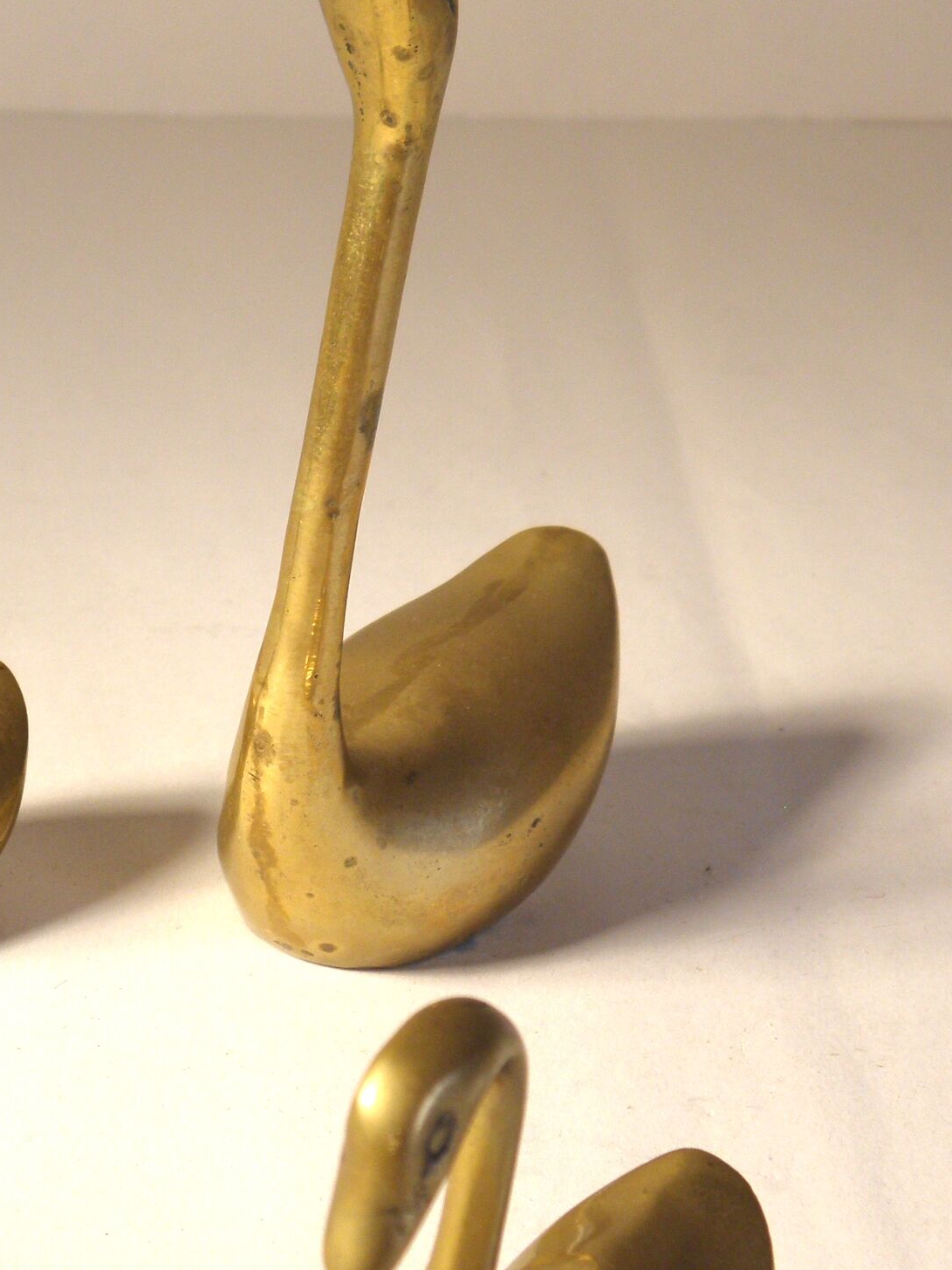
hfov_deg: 16.7
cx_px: 239
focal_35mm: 88
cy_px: 621
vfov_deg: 22.3
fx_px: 3227
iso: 100
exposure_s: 1/60
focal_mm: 9.1
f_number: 4
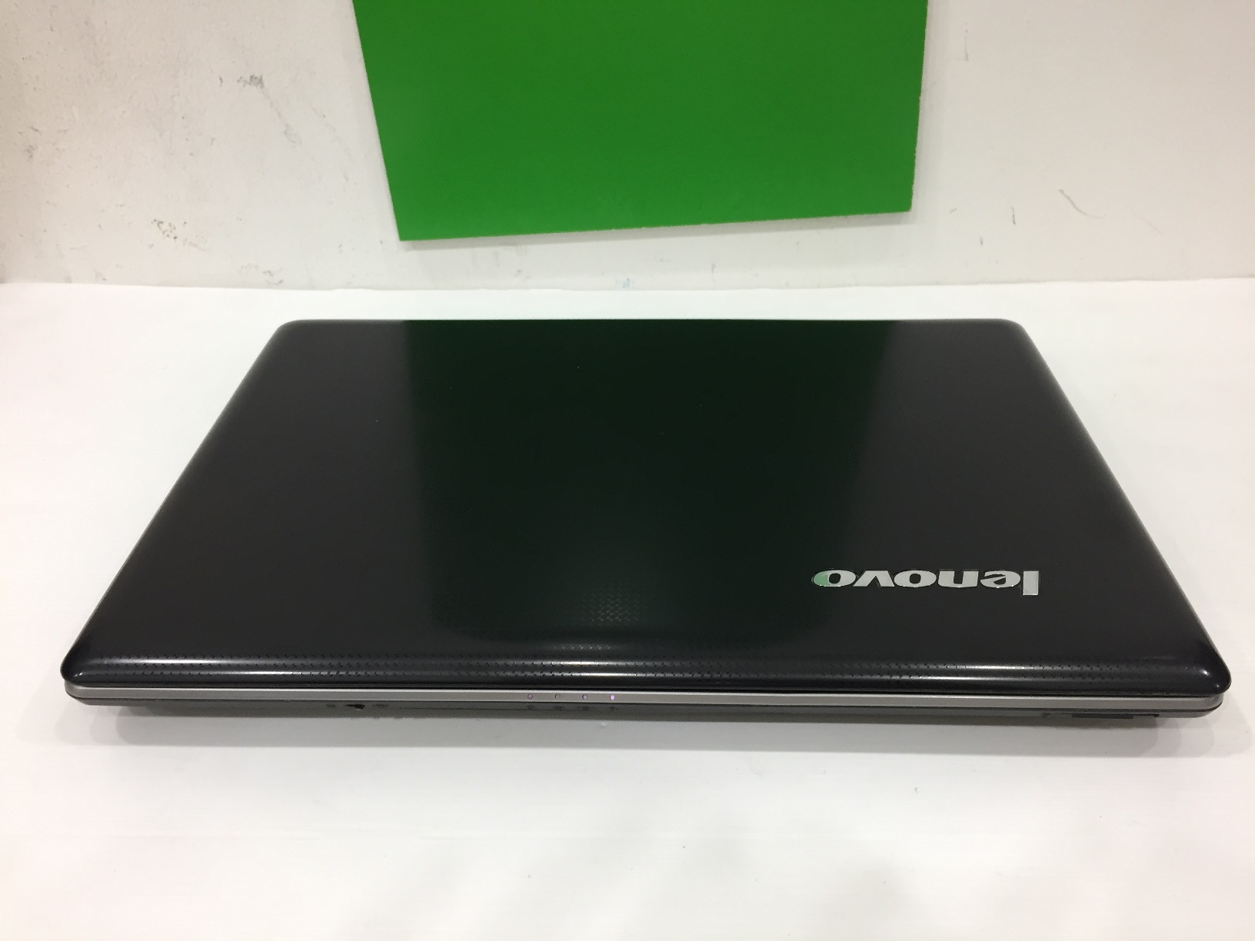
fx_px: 1051
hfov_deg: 61.7
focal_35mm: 29
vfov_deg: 48.2
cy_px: 470
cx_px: 628
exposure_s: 1/33
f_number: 2.2
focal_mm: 4.15
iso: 100
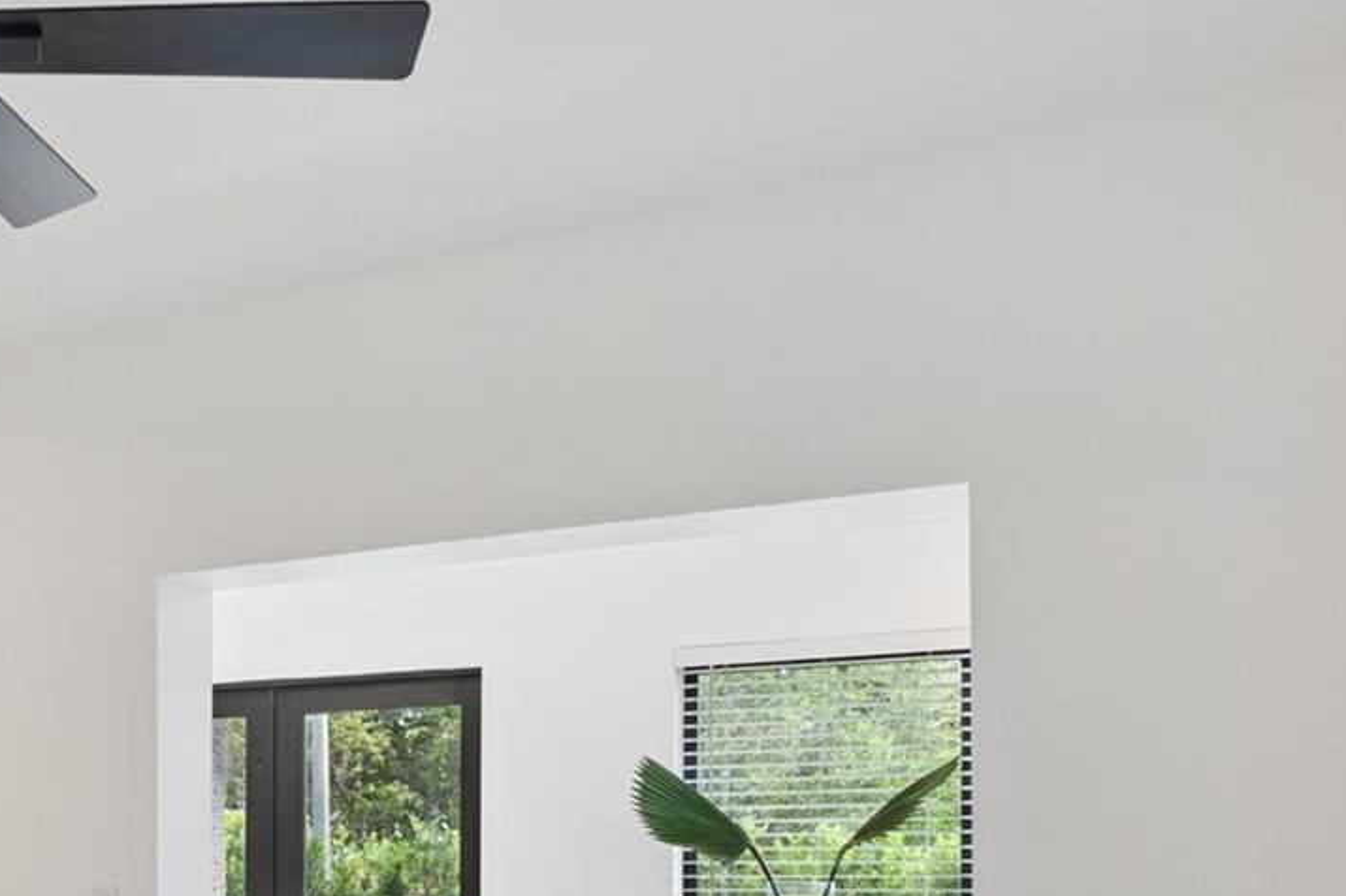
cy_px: 898
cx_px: 32
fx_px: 1756
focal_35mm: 47
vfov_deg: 27.0
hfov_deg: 37.8
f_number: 7.1
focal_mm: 21
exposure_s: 1/60
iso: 250
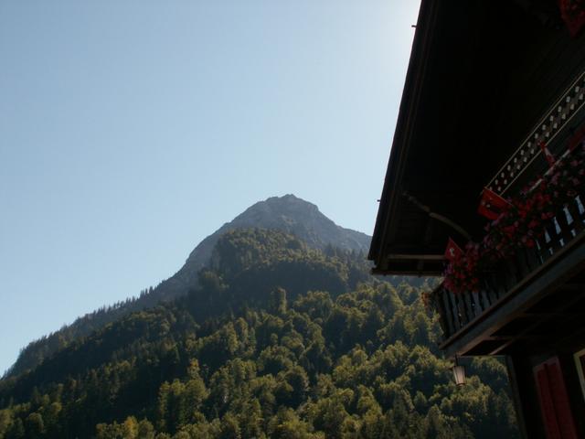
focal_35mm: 35
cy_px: 220
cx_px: 292
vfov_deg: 40.7
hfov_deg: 52.6
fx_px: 591
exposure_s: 1/200
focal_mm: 5.86
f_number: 6.3
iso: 50
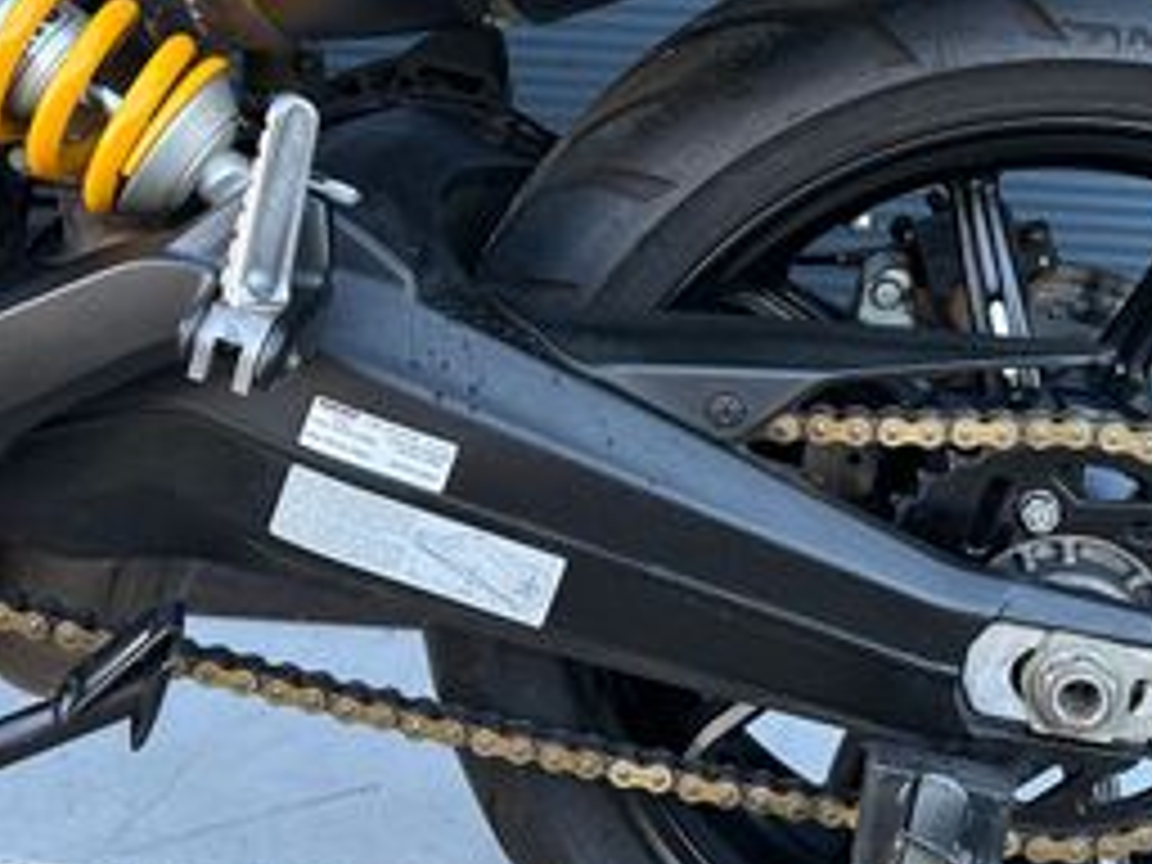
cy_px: 140
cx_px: 788
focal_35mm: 60
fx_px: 1997
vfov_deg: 23.9
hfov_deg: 31.9
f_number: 1.78
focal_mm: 6.86
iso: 125
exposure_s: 1/121
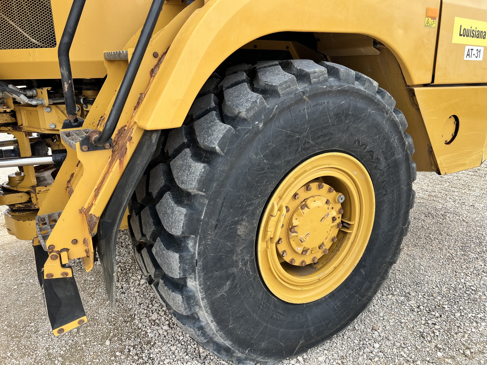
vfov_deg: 53.1
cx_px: 244
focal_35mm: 26
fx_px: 366
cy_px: 182
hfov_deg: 67.3
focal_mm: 5.7
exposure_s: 1/840
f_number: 1.5
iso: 50
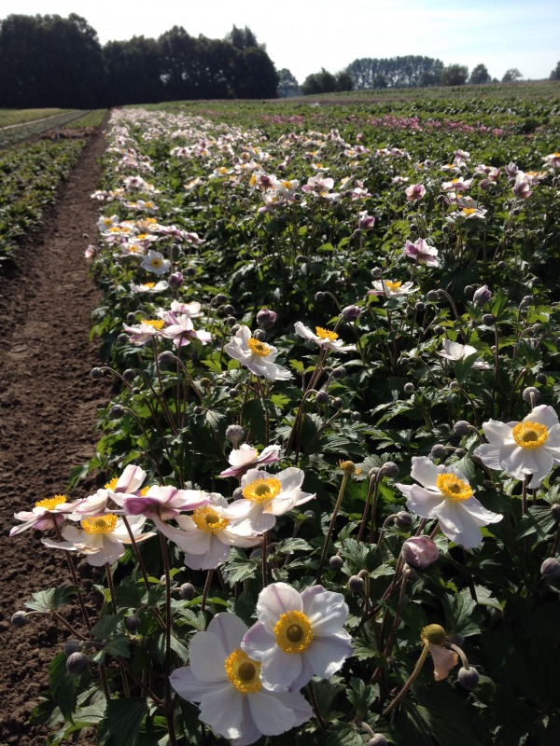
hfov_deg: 40.7
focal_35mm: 35
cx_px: 280
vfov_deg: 52.6
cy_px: 373
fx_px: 755
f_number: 2.4
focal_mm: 4.28
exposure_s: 1/1623
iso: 50
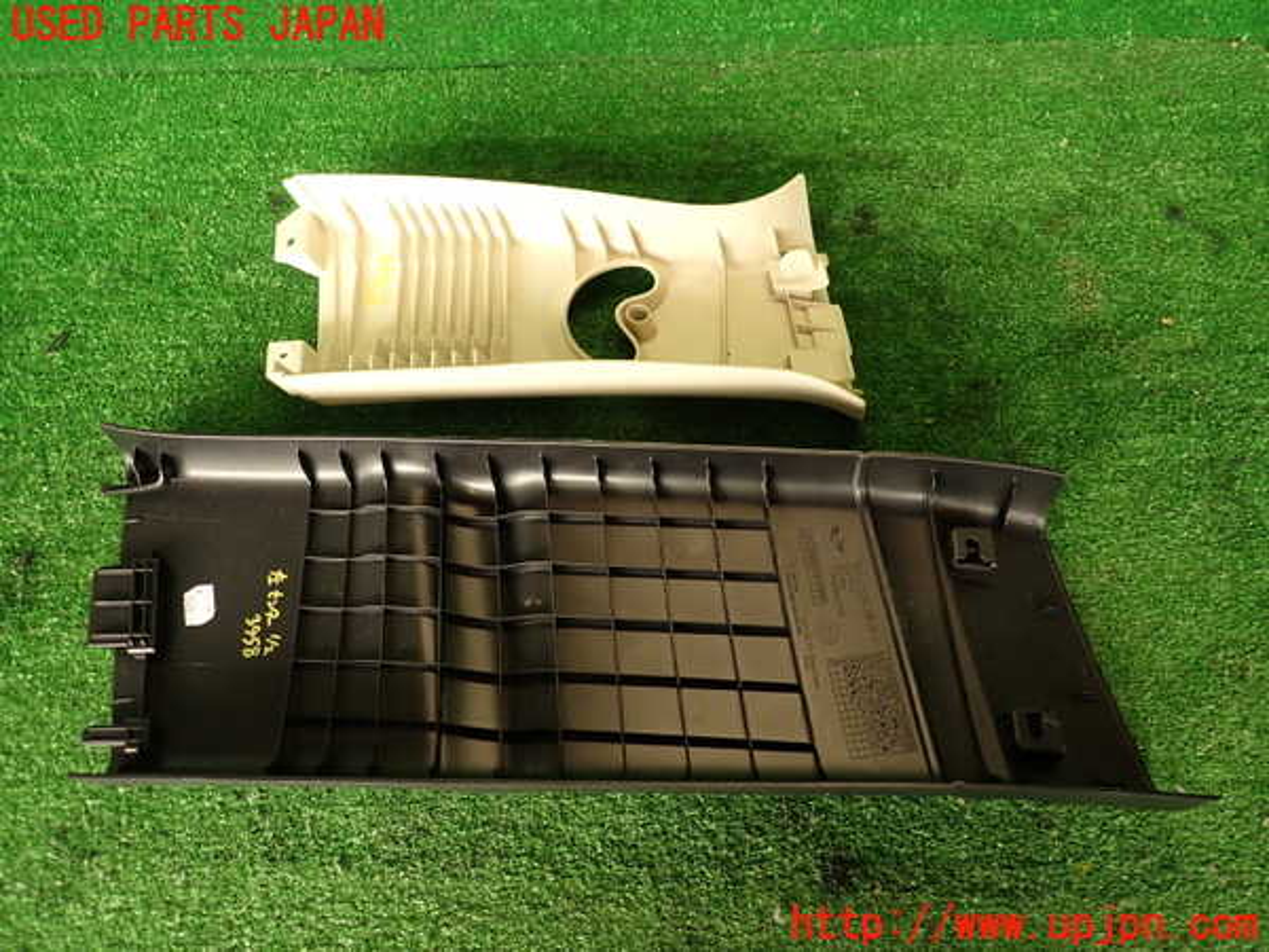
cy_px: 476
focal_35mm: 25
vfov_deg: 54.9
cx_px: 634
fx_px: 916
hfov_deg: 69.4
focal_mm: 4.5
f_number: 2
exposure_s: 1/60
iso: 125
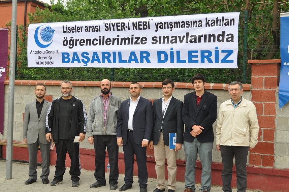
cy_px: 96
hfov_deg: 41.2
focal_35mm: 48
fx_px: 385
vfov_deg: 28.0
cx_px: 144
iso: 250
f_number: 5.6
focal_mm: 32
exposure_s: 1/125
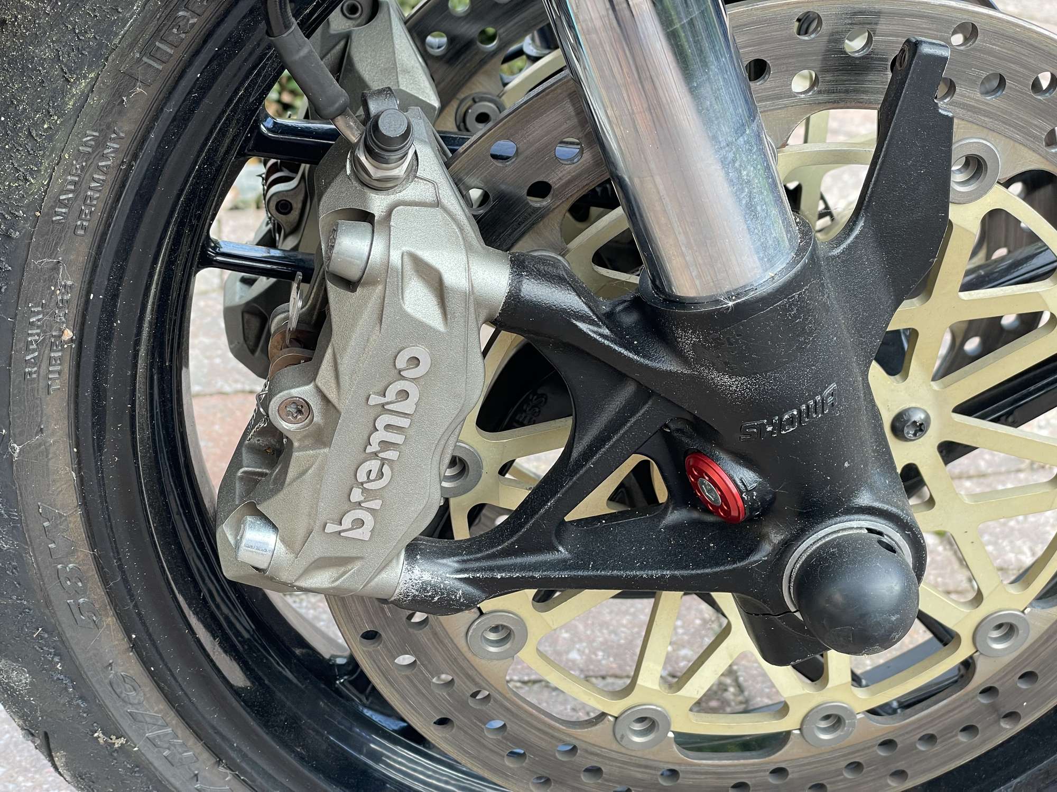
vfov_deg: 28.0
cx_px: 528
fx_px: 1588
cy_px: 396
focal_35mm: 52
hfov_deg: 36.8
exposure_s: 1/122
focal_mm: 6
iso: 32
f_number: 2
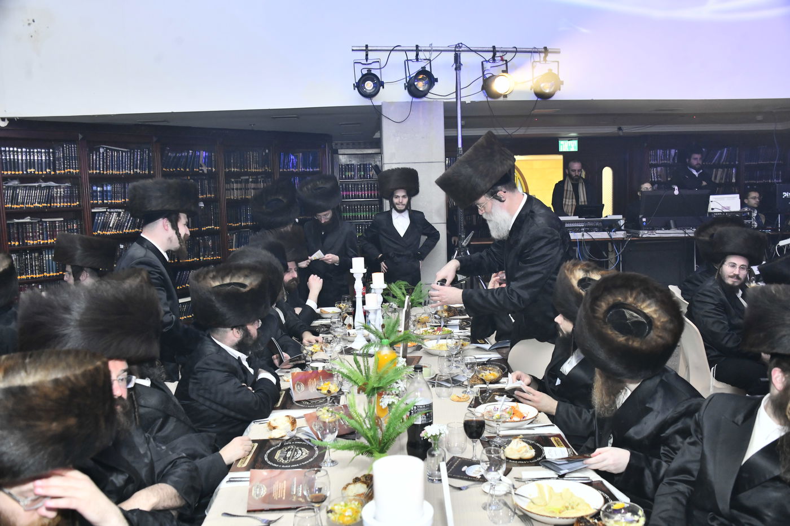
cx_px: 395
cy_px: 263
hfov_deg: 58.7
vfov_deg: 41.1
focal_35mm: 32
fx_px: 702
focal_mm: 32
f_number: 5.6
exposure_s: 1/100
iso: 1600
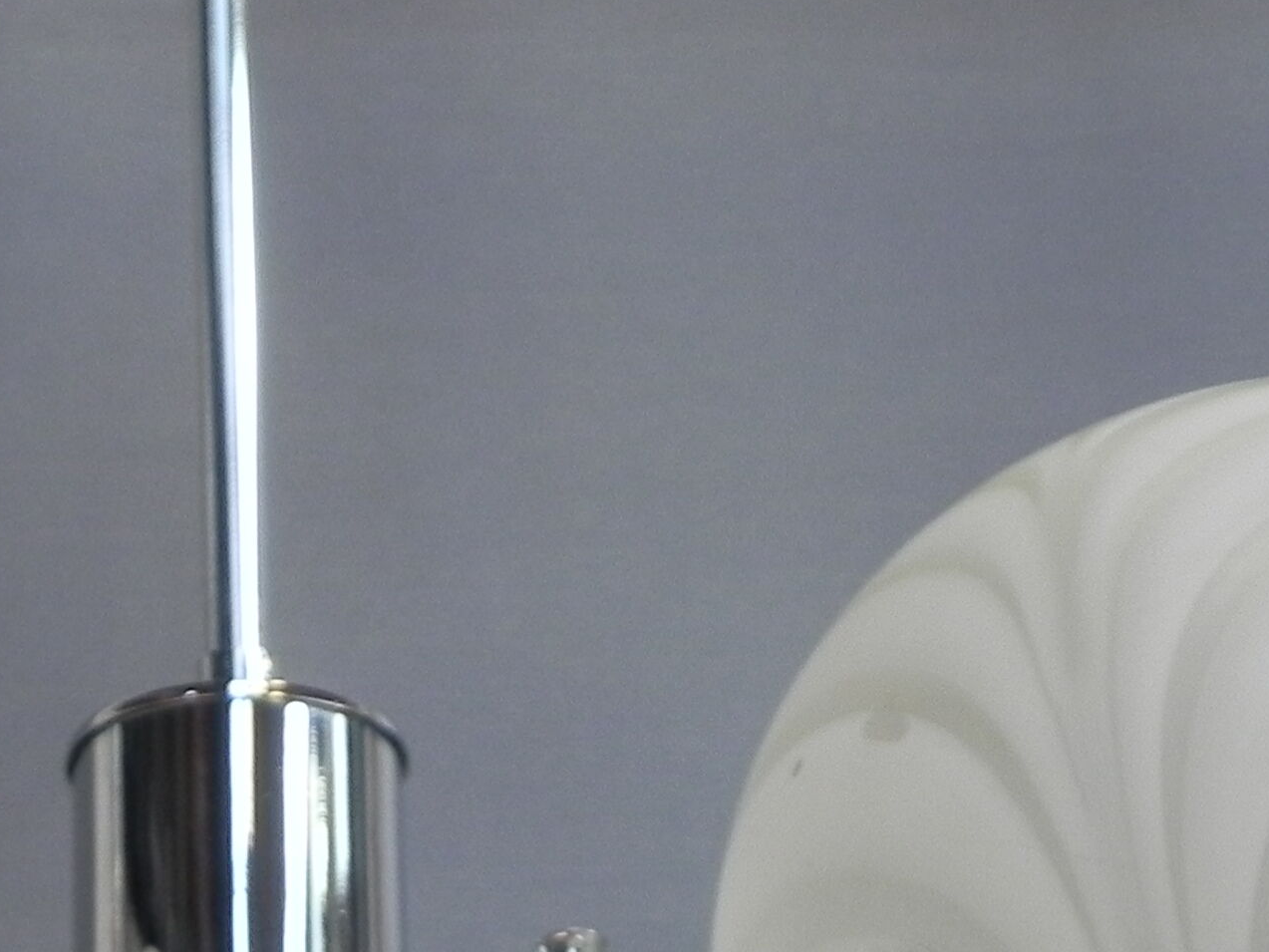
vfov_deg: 13.5
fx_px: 3886
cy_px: 1199
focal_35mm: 106
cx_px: 244
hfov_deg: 18.4
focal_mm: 6.6
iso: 184
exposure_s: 1/30
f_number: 3.2
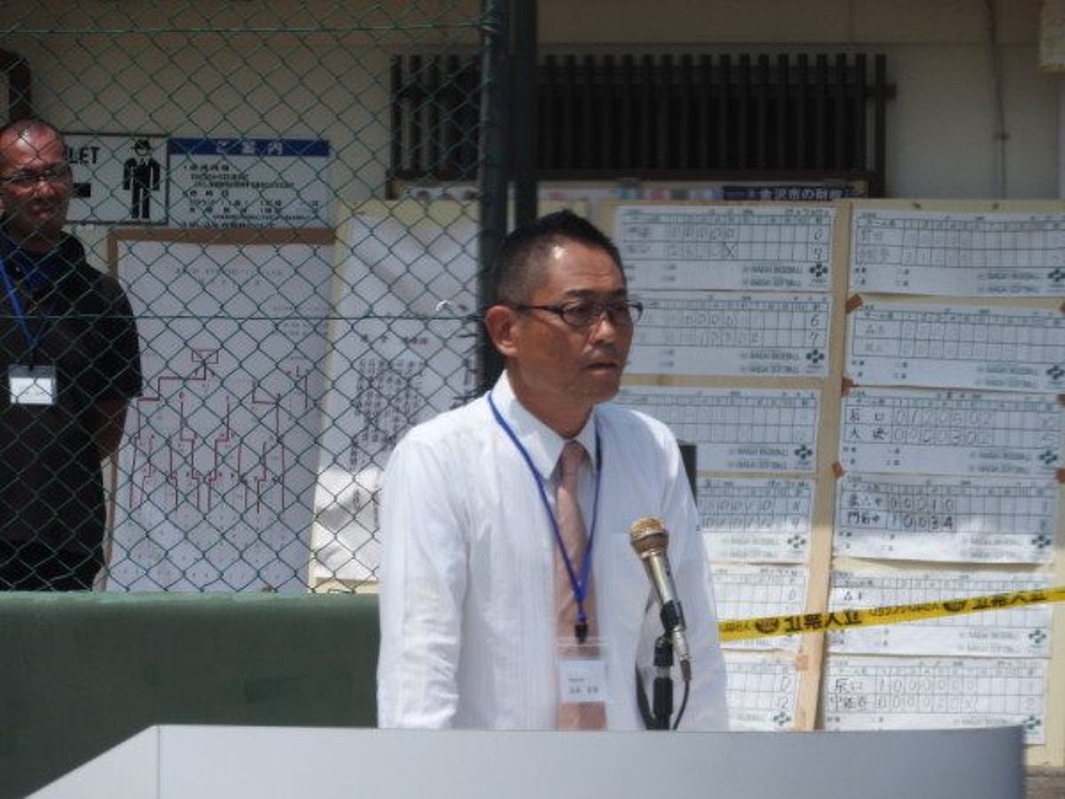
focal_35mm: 450
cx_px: 532
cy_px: 400
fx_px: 13845
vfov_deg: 3.3
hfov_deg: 4.4
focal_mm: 80.6
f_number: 5.6
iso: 100
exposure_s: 1/800
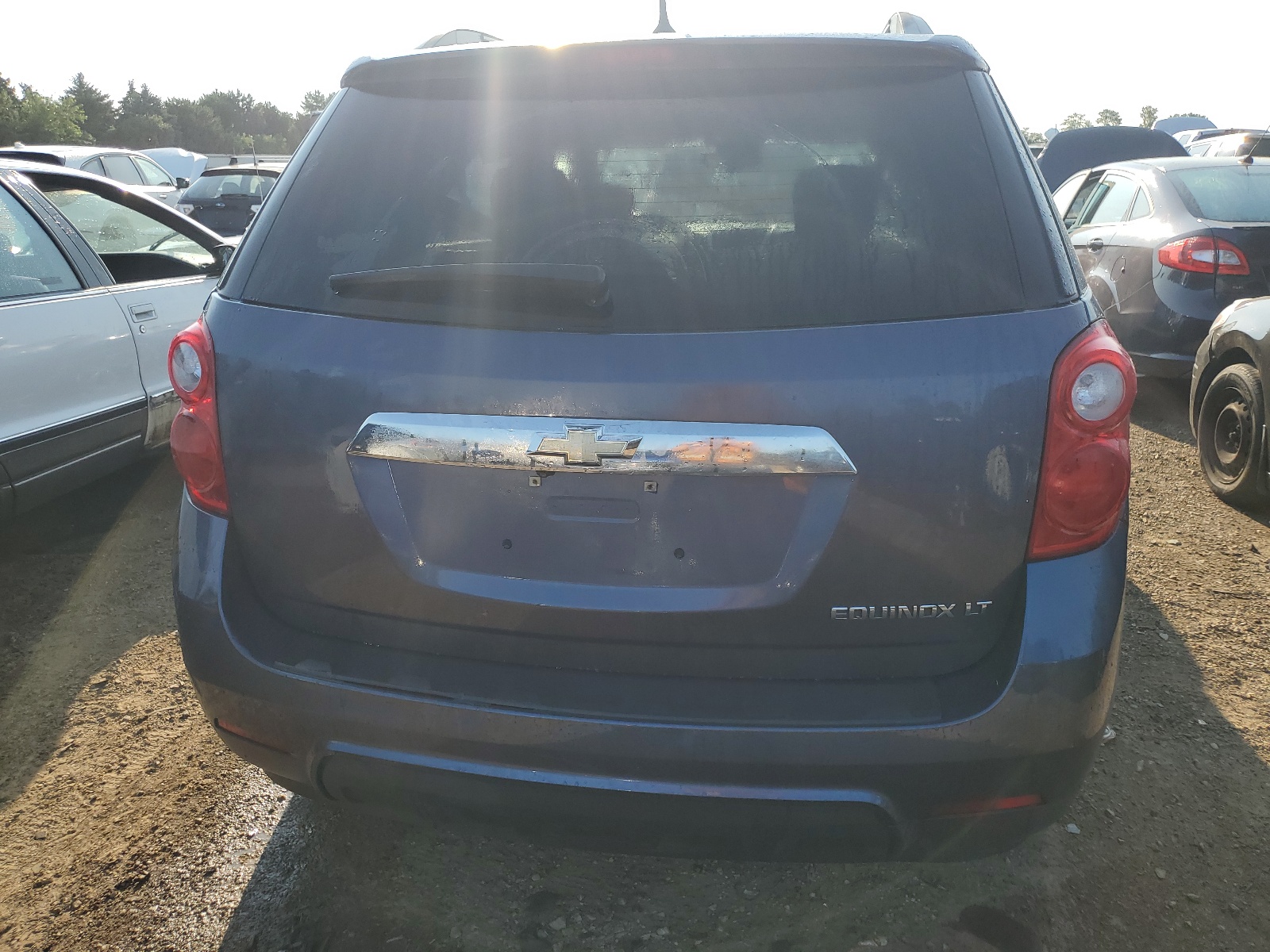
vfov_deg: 53.1
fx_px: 954
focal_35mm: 26
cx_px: 635
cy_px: 476
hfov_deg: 67.3
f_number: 1.5
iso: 50
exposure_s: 1/1667
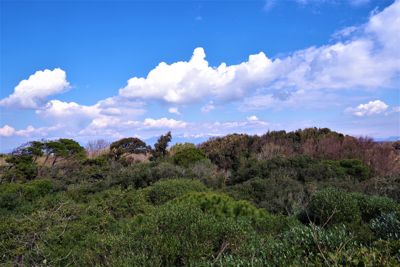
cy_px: 134
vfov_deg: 43.6
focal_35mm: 30
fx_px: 333
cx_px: 200
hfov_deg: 61.9
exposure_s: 1/100
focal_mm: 30
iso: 100
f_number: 11
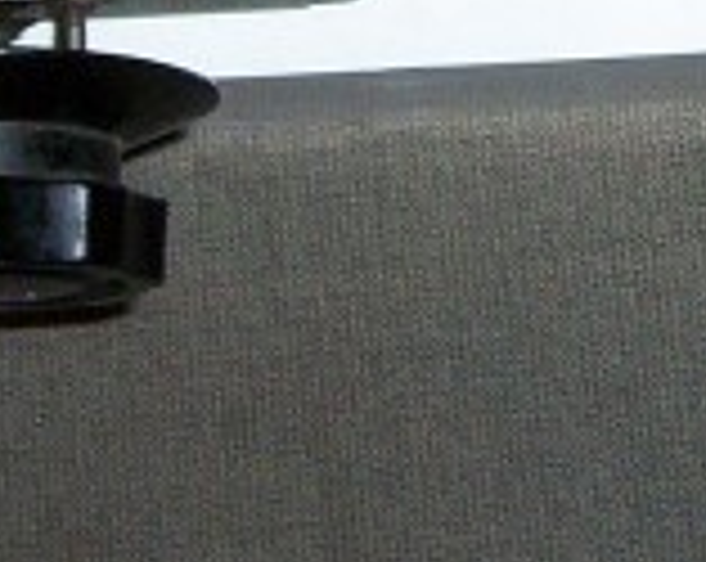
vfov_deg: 10.9
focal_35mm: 136
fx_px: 2836
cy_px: -270
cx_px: 791
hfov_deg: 13.9
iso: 140
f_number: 3.84
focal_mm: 5.26
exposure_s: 1/60
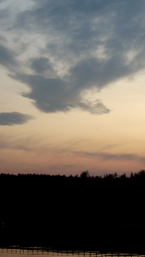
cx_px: 125
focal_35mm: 95
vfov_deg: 22.2
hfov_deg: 12.7
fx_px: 649
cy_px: 53
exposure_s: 1/110
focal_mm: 7.6
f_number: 3.1
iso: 64
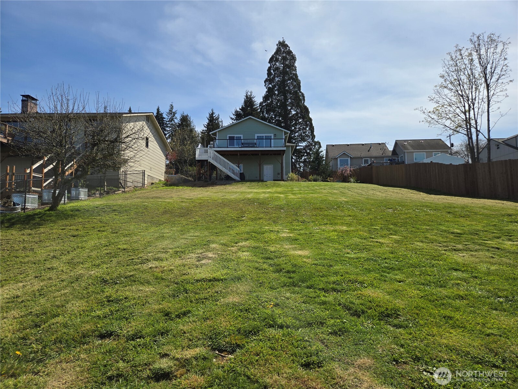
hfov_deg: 73.9
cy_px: 194
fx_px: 344
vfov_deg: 58.9
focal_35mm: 23
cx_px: 259
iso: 25
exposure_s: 1/3092
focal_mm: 5.4
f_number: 1.8
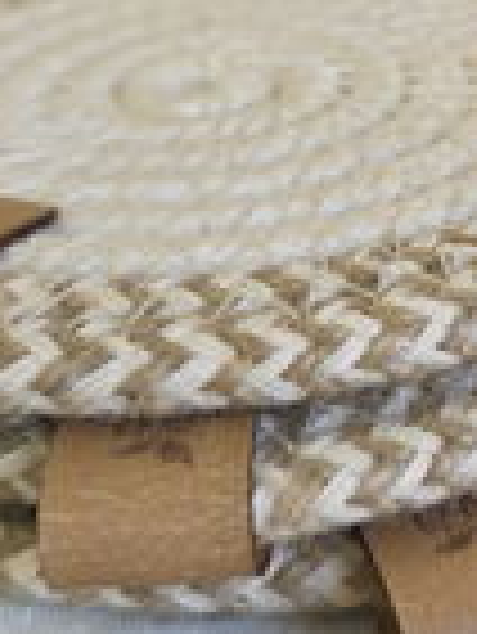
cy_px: 7
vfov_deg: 21.7
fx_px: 1596
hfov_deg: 16.6
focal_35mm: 87
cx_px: 504
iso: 100
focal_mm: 6.3
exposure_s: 1/100
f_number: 1.7
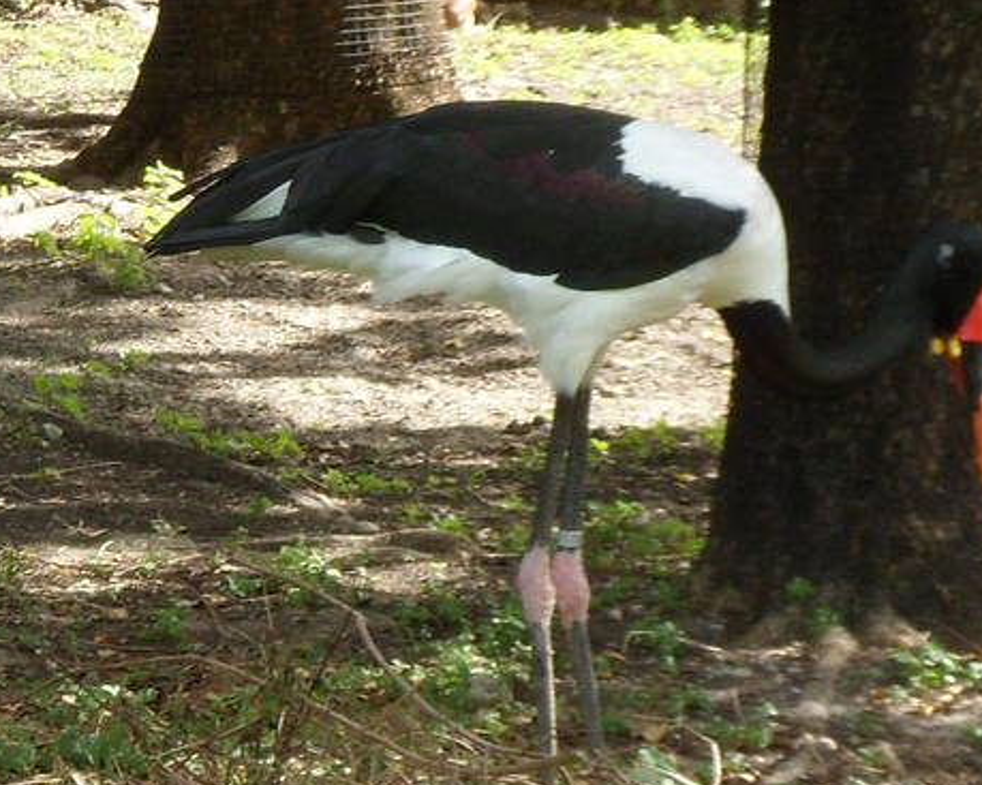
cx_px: -334
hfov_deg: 6.7
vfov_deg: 5.4
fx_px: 8310
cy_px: 490
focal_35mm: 286
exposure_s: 1/125
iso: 80
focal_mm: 14
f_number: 5.1
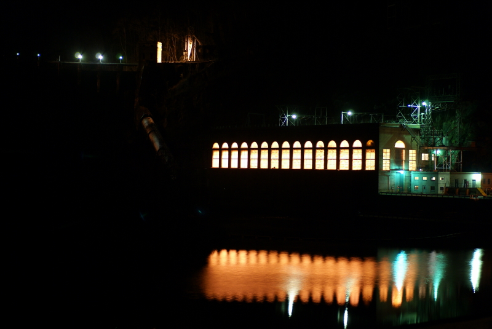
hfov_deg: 27.0
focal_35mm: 75
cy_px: 164
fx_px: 1026
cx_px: 246
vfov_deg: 18.2
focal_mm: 50
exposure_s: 2.5
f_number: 2.8
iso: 200
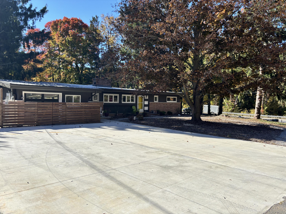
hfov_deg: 67.3
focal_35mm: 26
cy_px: 107
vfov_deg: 53.1
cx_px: 143
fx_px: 215
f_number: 1.6
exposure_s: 1/2288
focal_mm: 5.96
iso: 50
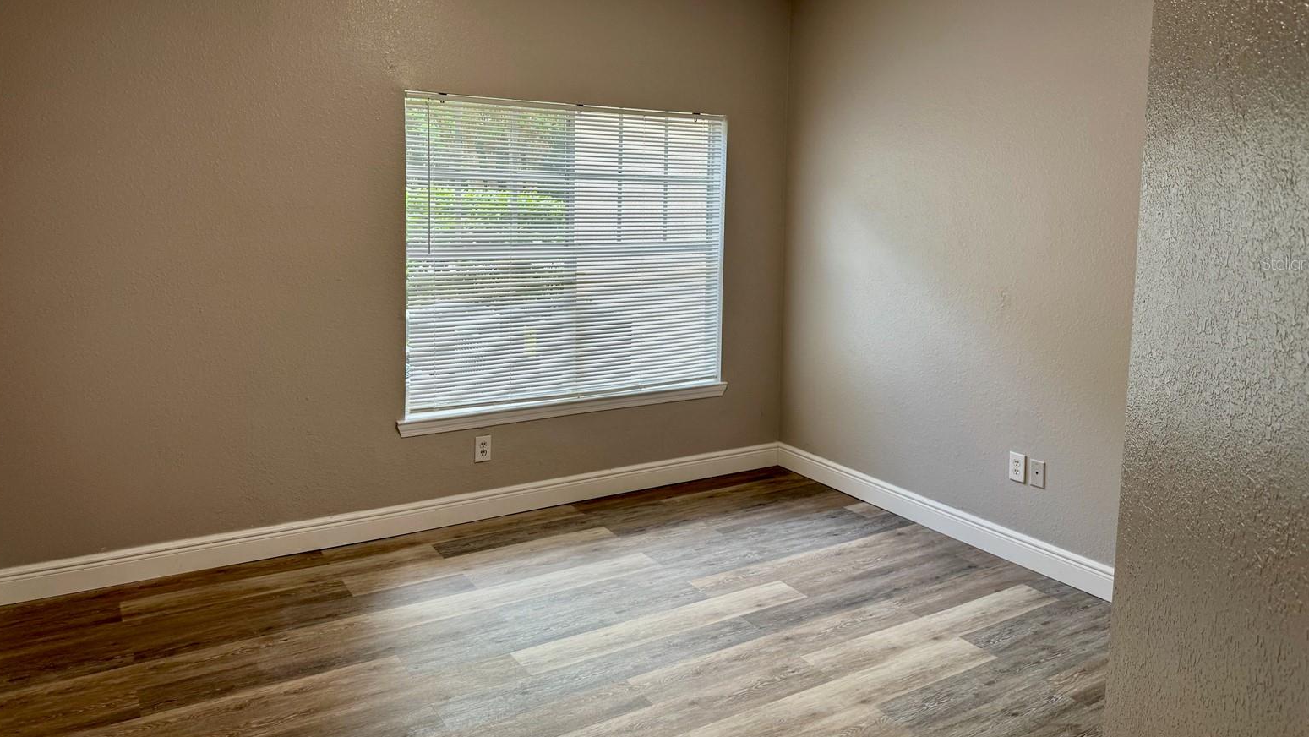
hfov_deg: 69.8
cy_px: 263
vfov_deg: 42.5
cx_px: 665
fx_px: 937
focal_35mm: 27
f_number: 1.78
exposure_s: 1/120
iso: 80
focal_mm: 6.76
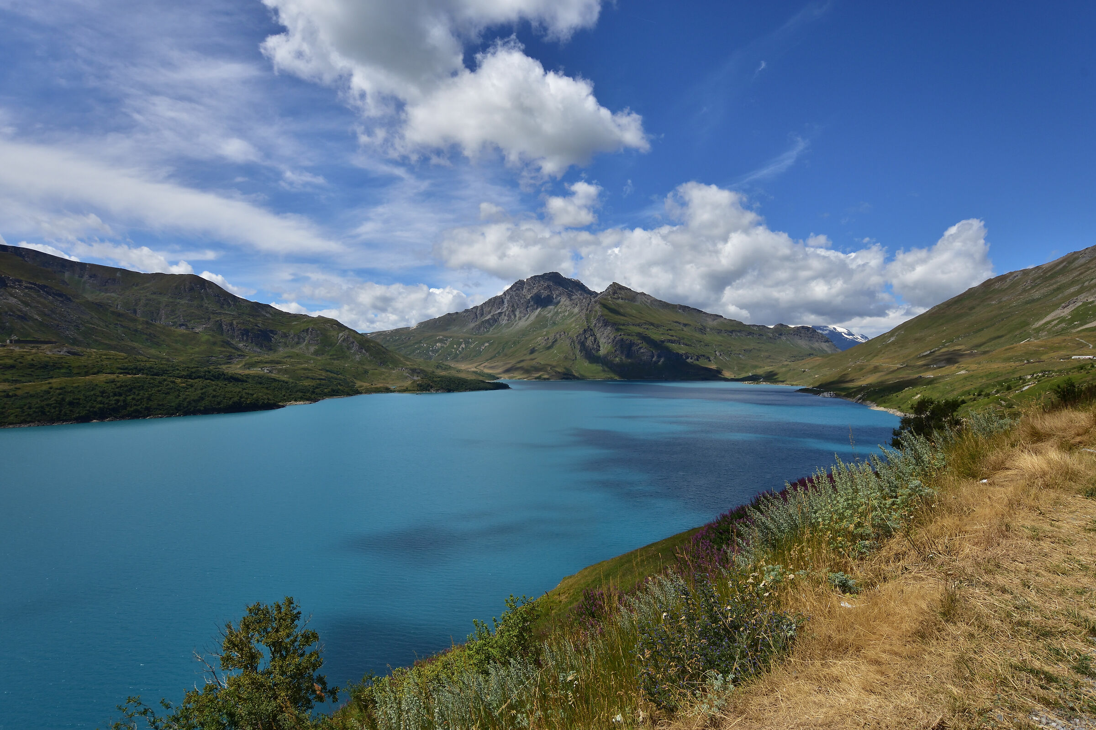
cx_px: 548
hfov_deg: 85.4
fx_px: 594
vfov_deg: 63.2
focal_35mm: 20
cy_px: 365
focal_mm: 13
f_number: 10
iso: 125
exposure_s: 1/500
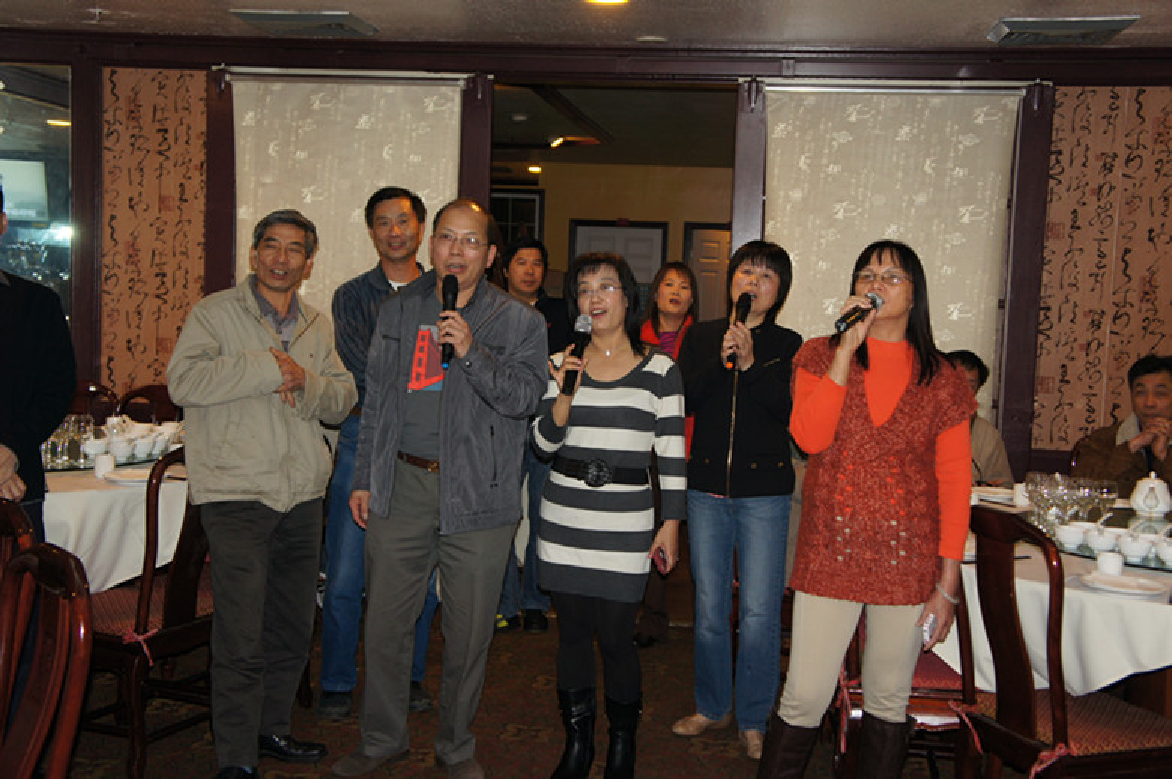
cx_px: 586
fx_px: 1414
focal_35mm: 44
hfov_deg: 45.0
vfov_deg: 30.8
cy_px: 390
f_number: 4
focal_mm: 29
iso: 200
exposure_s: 1/60
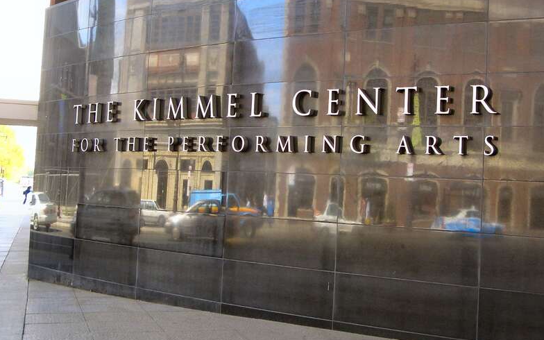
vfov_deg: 24.4
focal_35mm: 53
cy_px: 146
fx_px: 786
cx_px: 273
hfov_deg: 38.2
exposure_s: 1/125
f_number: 3.1
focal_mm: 8.2
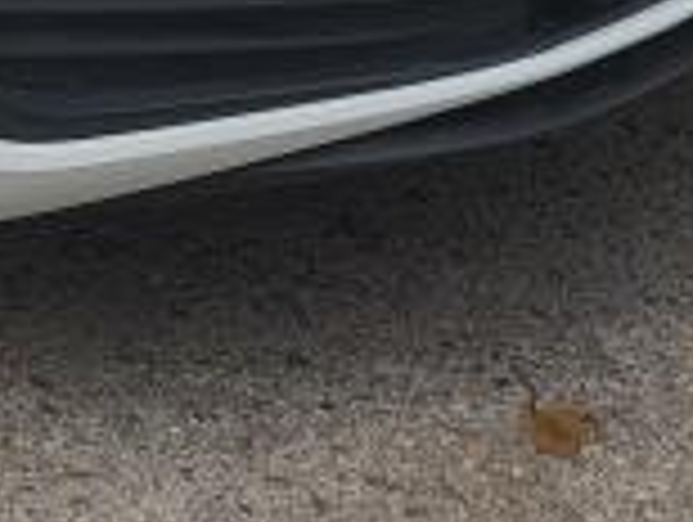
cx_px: -328
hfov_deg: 16.6
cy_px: -554
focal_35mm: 108
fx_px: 2165
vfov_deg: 12.1
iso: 40
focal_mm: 5.4
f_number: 1.8
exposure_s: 1/300
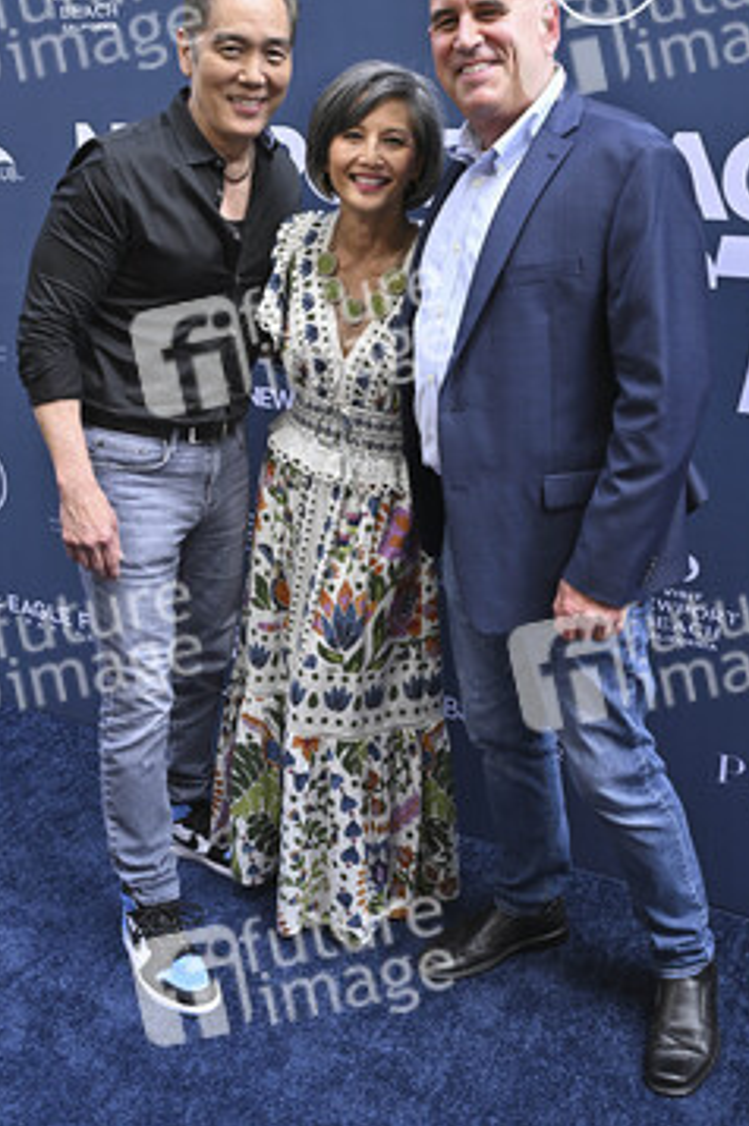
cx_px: 384
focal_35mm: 39
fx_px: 1206
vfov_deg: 50.0
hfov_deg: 34.5
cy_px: 500
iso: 800
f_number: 7.1
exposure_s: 1/320
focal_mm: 34.5
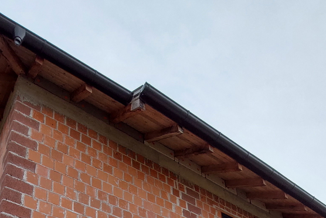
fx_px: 317
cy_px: 310
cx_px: 120
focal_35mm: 35
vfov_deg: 28.2
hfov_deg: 53.8
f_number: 2.2
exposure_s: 1/262
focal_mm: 1.74
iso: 50
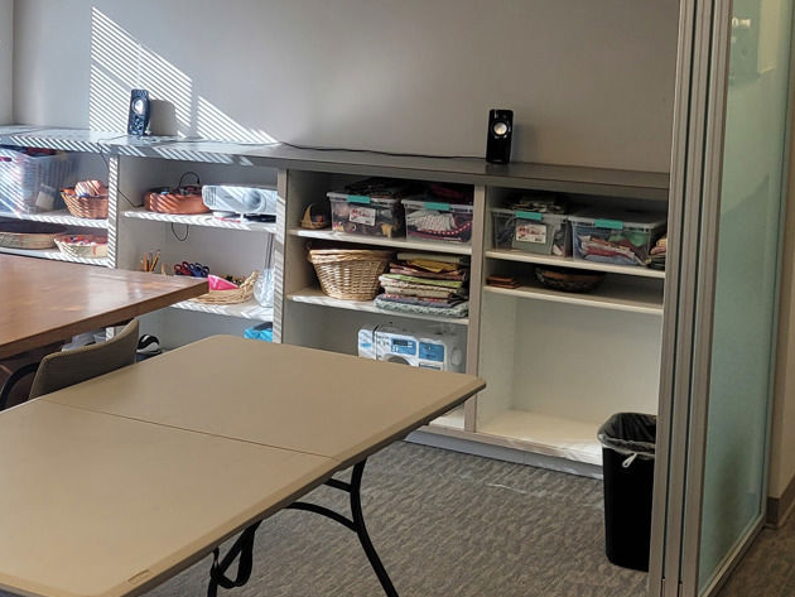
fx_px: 1516
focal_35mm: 66
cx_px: 9
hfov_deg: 27.7
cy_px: 192
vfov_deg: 22.2
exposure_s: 1/120
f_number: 1.8
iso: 64
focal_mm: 5.4
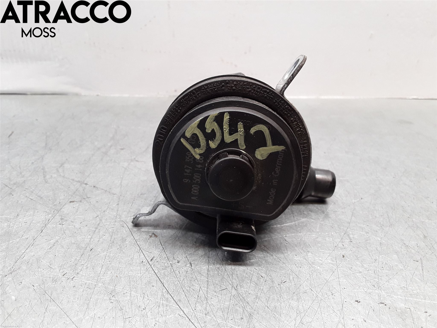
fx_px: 353
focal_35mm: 28
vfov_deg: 49.7
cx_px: 218
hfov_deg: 63.4
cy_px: 164
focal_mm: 2.91
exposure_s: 1/50
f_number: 1.9
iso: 64
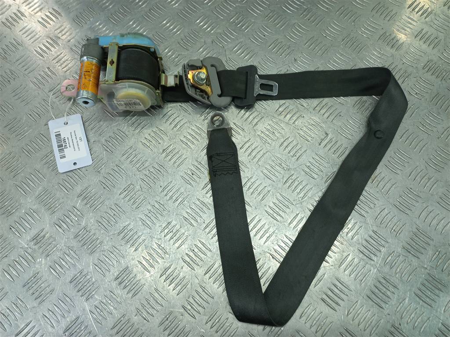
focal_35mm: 25
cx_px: 225
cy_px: 168
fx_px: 325
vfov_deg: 54.9
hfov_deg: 69.4
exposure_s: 1/50
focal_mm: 4.6
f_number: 1.8
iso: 40
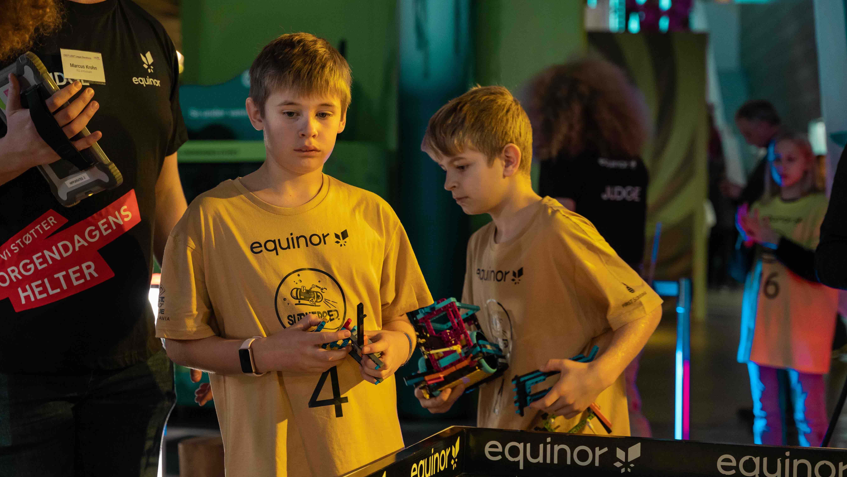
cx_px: 397
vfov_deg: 17.3
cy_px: 245
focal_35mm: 70
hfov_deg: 30.3
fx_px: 1565
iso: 2500
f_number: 3.2
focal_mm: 59.6
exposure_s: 1/200
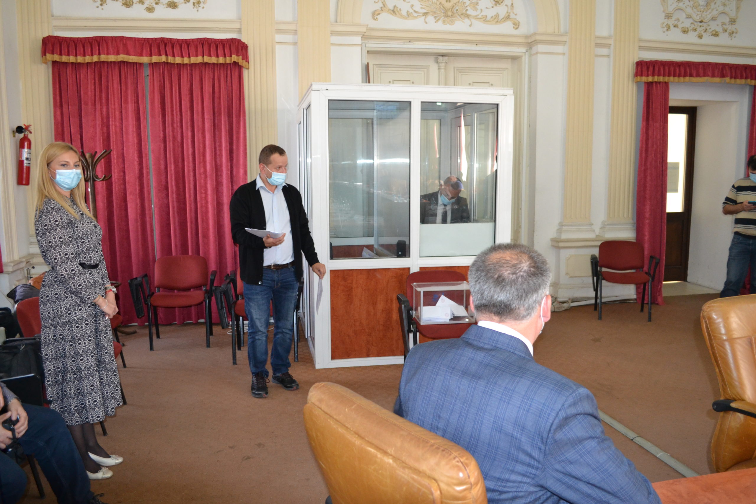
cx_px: 378
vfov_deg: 47.9
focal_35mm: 27
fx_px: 567
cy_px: 252
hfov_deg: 67.4
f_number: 3.5
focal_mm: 18
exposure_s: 1/60
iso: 1600
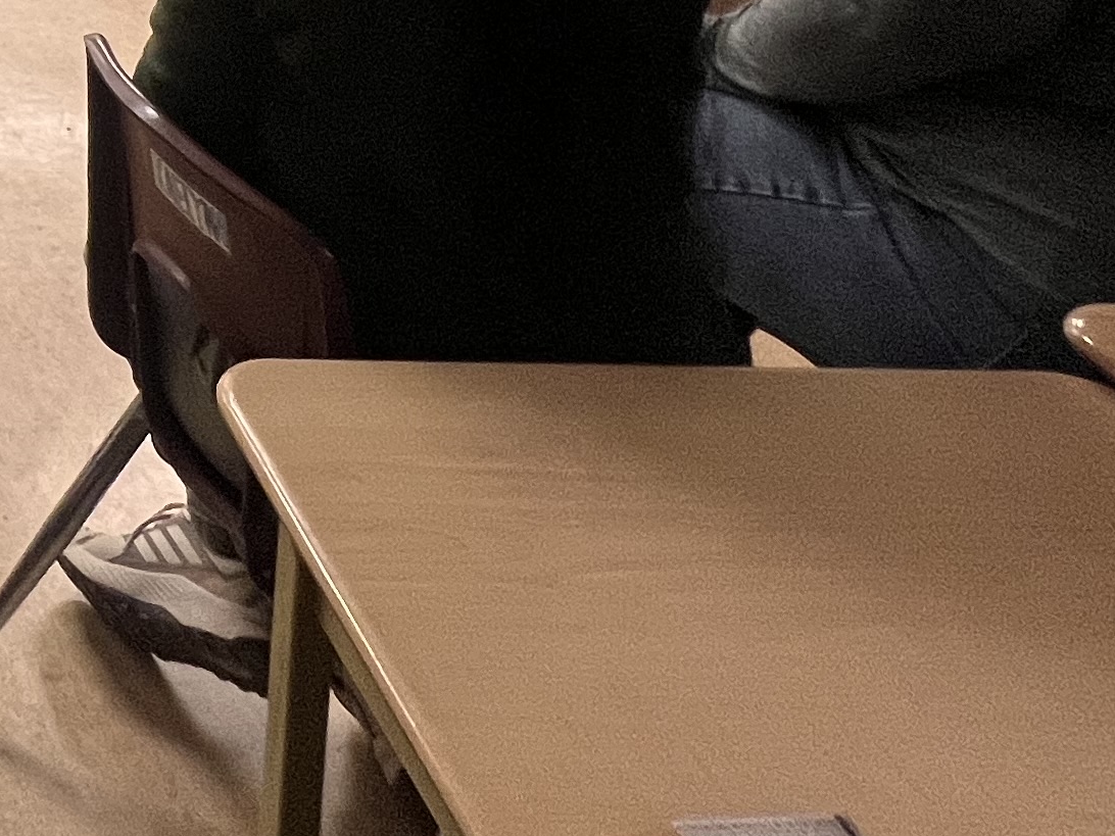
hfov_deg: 28.2
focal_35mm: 48
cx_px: -508
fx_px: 1546
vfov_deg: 22.9
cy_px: -498
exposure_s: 1/120
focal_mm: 1.57
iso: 160
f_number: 1.8
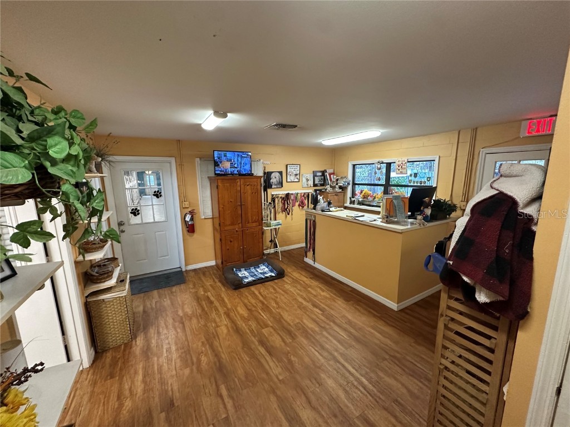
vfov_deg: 85.7
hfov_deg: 102.1
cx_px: 285
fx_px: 231
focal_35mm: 14
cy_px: 214
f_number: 2.2
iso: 320
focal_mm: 2.22
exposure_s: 1/60
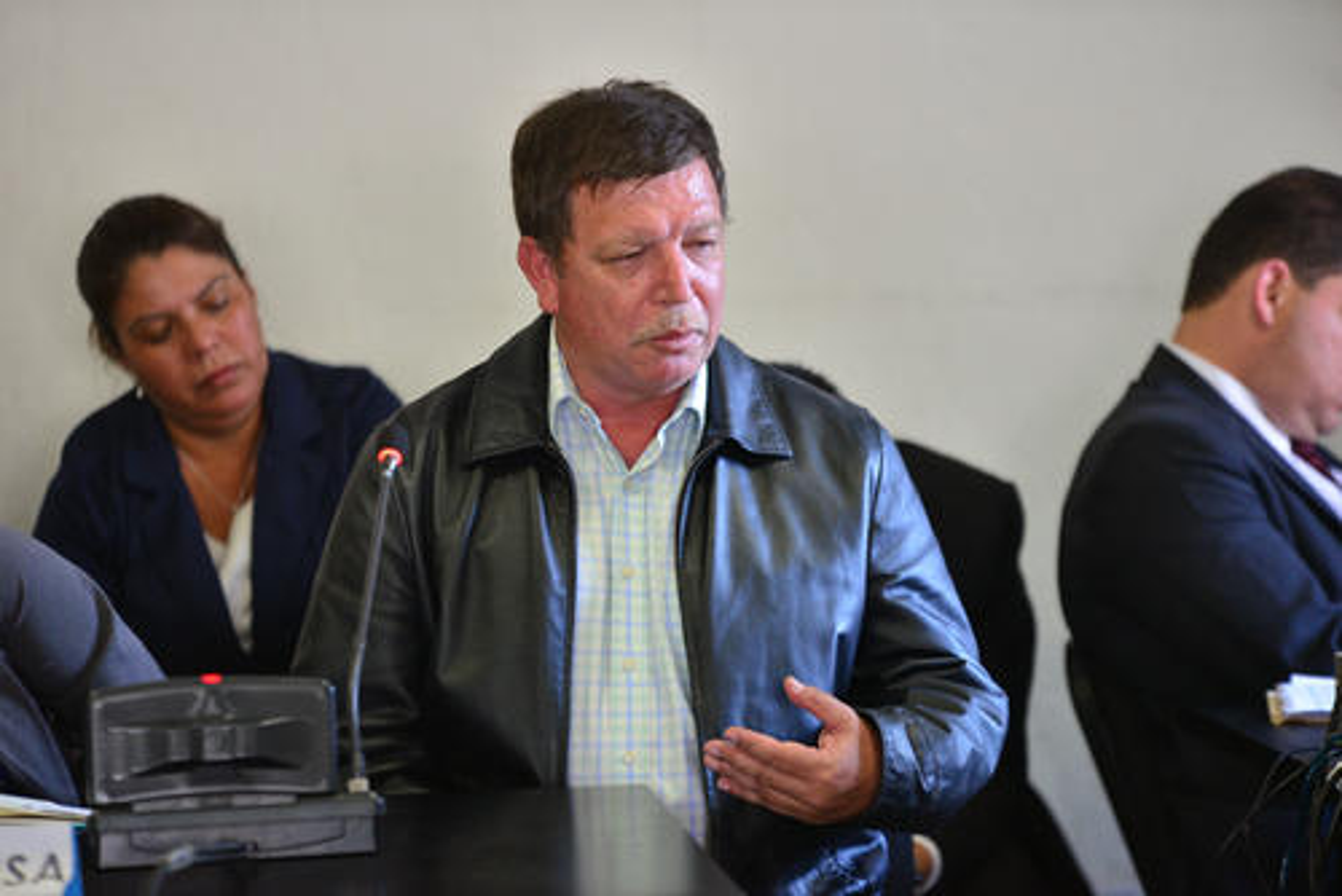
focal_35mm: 200
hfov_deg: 10.3
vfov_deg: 6.9
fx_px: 7460
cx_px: 671
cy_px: 448
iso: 1000
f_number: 2.8
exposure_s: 1/200
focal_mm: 200
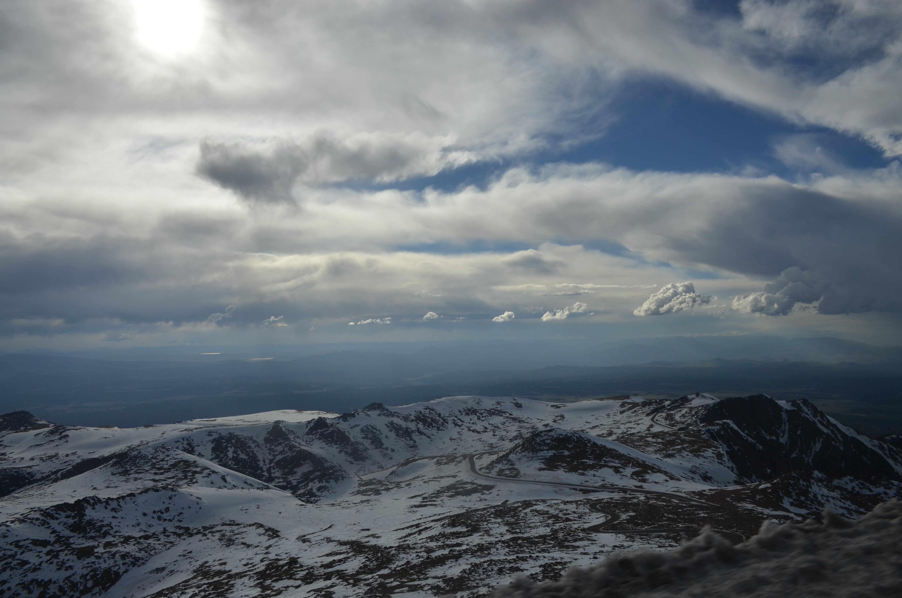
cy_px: 299
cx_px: 451
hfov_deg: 67.5
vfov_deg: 47.7
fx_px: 675
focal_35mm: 27
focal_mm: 18
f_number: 8
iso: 140
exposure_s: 1/250
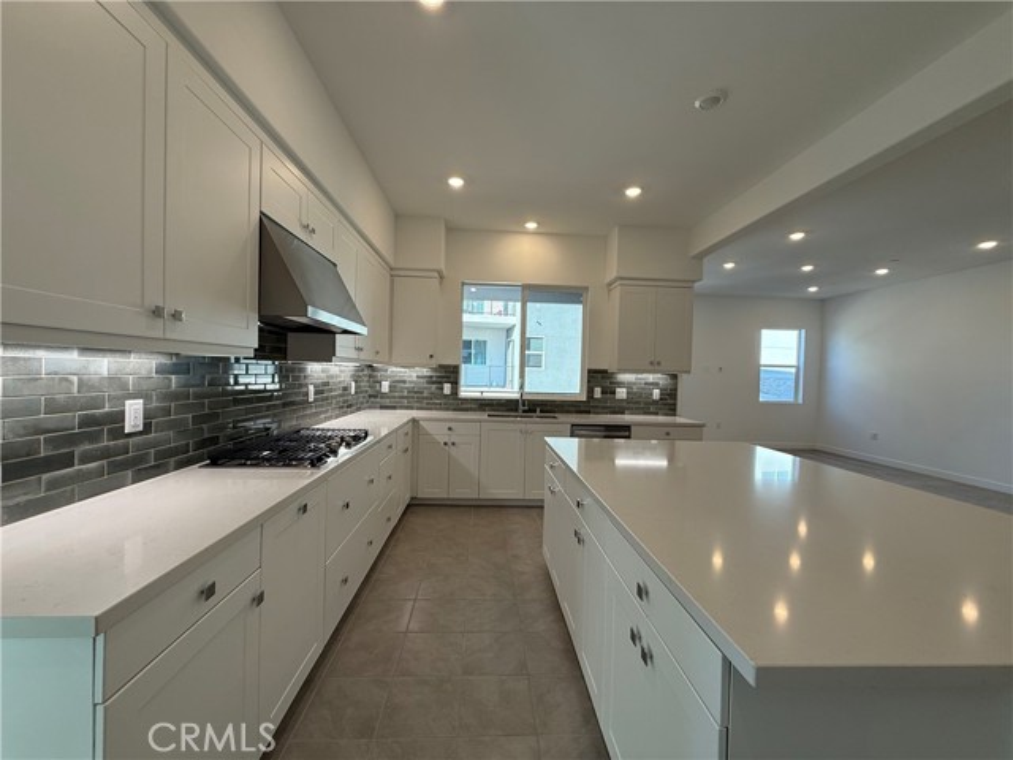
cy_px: 380
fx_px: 410
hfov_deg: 102.1
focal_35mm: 14
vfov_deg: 85.7
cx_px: 506
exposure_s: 1/120
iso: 80
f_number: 2.2
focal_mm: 2.22
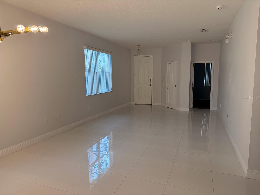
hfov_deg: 71.6
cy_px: 98
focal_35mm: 24
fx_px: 180
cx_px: 130
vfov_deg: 56.8
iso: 125
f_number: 1.78
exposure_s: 1/194
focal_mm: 6.76
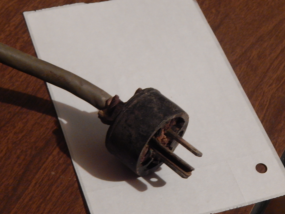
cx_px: 142
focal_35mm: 86
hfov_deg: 22.8
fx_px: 708
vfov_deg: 17.2
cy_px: 117
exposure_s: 1/8
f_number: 4.2
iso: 640
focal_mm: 13.5
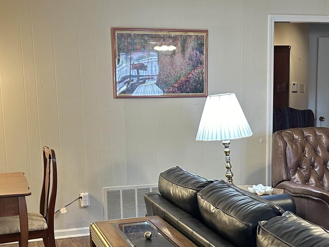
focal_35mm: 56
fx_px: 532
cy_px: 183
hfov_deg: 34.3
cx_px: 187
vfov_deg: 25.8
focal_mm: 5.7
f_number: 1.5
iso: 160
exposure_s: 1/60
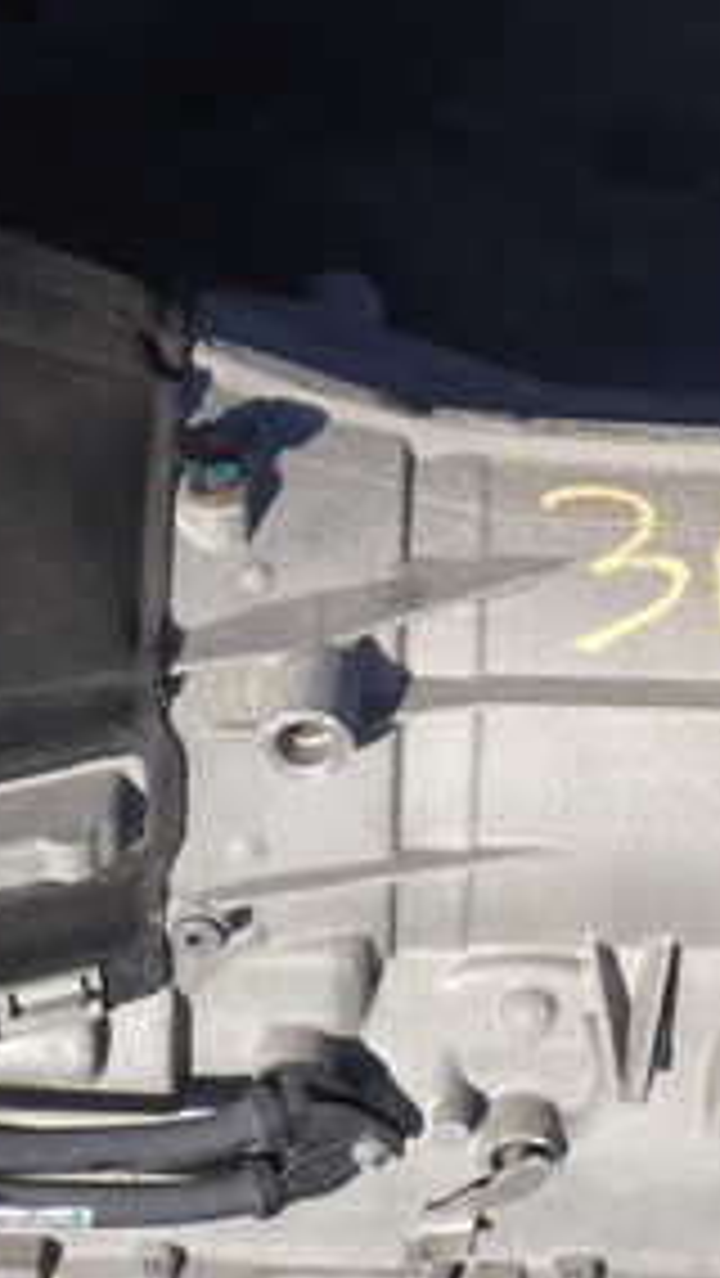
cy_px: 783
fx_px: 2339
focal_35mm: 69
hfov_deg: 17.5
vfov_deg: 30.5
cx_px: 486
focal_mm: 5.4
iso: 100
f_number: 3.2
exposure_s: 1/800
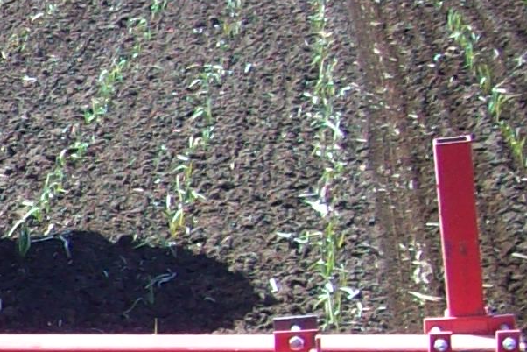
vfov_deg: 7.7
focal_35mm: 177
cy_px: 380
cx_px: -718
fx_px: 2592
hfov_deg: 10.2
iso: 80
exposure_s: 1/303
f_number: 2.7
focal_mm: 6
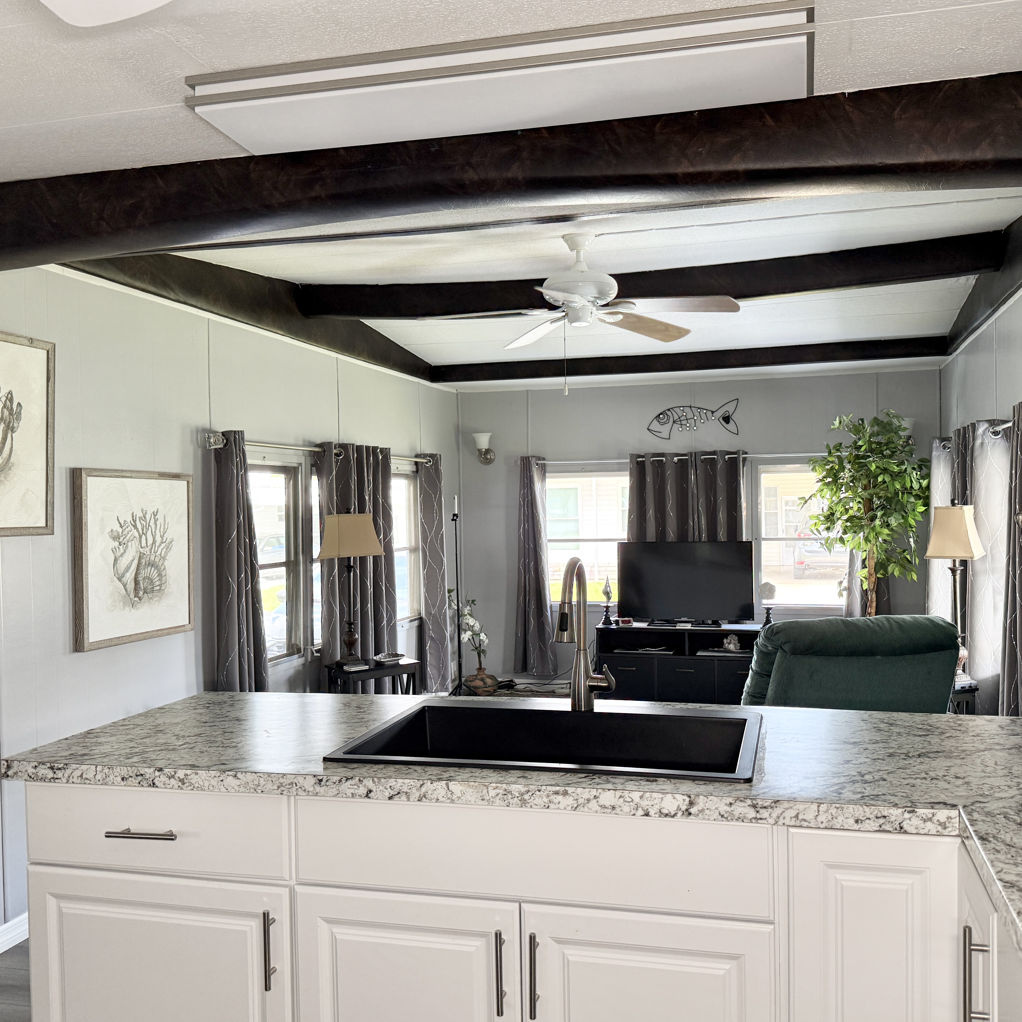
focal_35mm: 29
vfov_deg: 55.6
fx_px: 969
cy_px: 518
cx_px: 552
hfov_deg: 55.6
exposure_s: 1/74
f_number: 1.78
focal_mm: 6.76
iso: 200
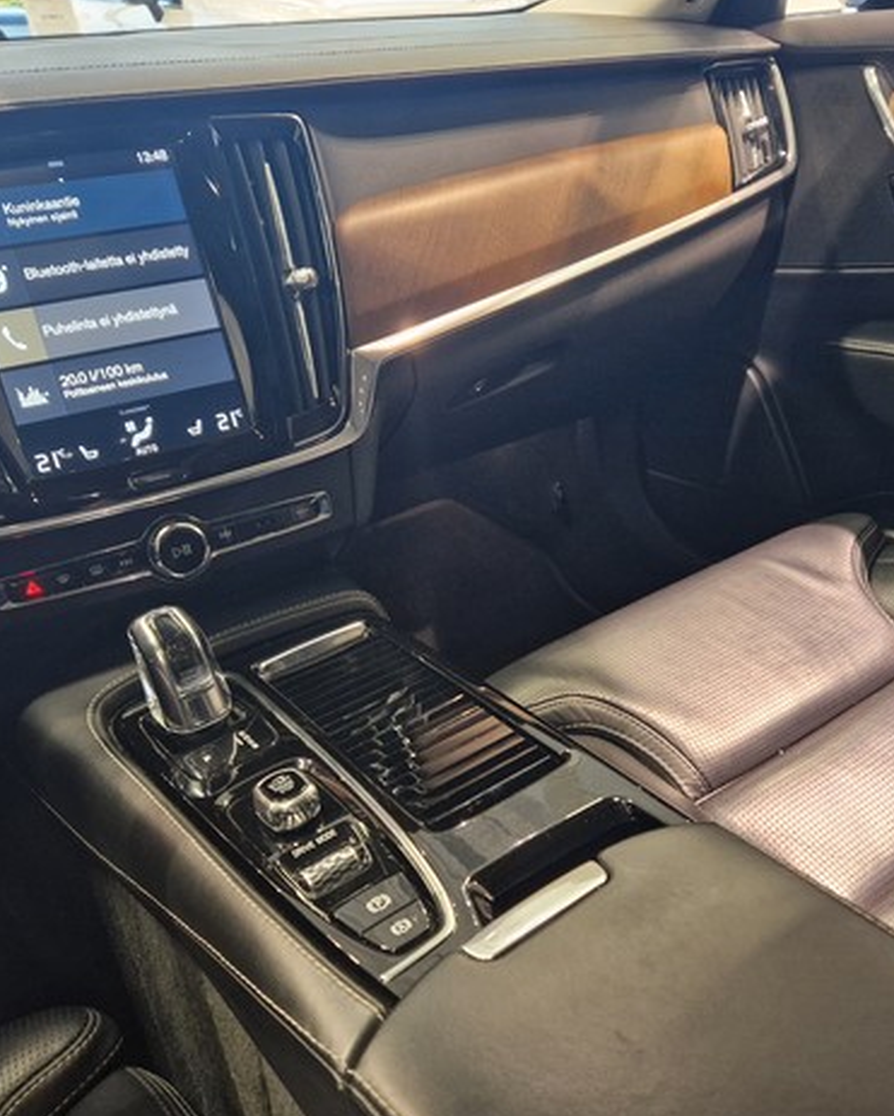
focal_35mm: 31
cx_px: 492
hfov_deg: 47.1
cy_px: 552
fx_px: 1024
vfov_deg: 57.1
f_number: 1.8
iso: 320
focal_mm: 5.4
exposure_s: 1/100
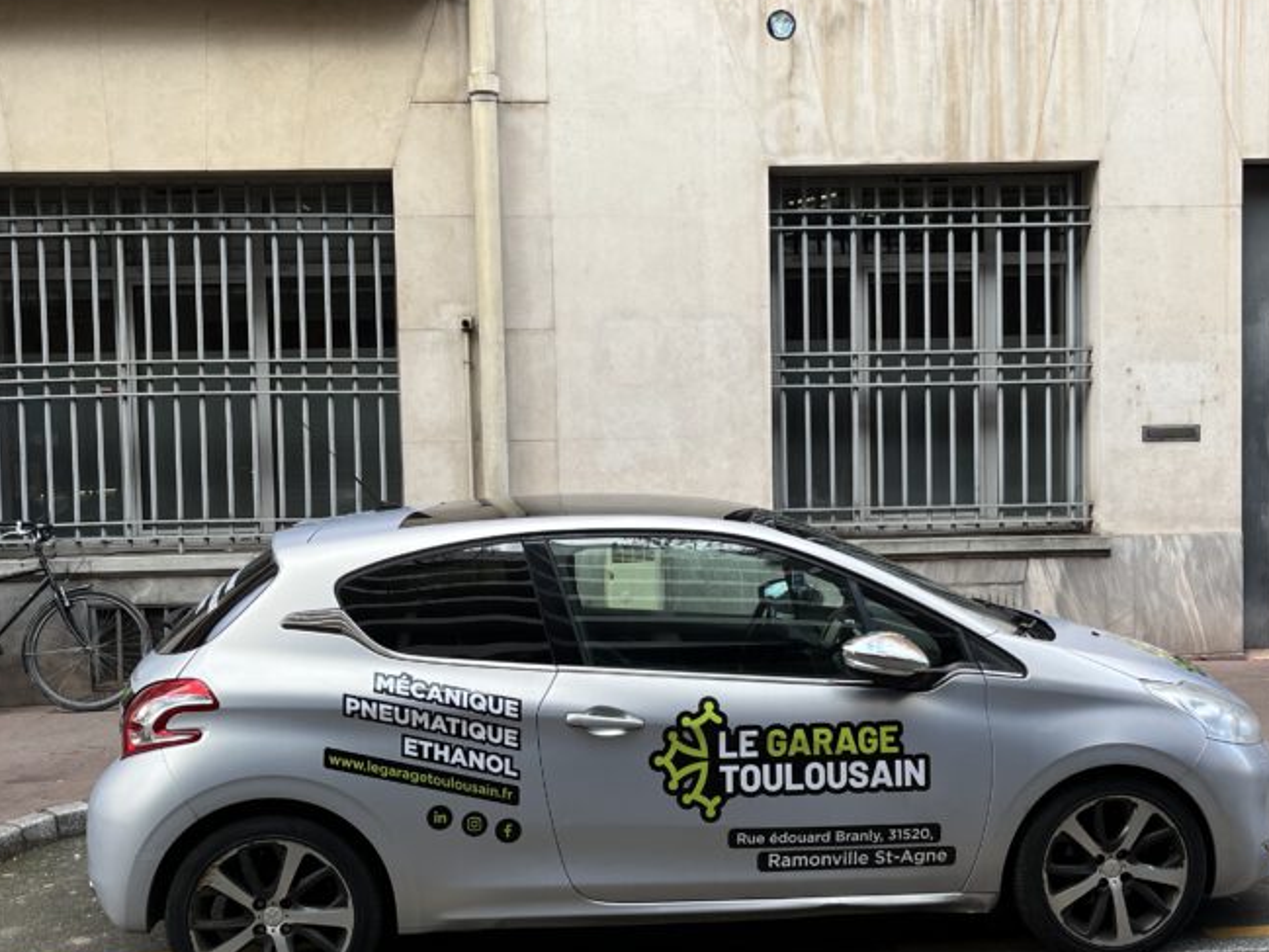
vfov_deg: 35.1
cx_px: 698
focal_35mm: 41
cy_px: 532
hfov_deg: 45.7
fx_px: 1503
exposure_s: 1/437
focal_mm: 5.1
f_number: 1.6
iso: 50
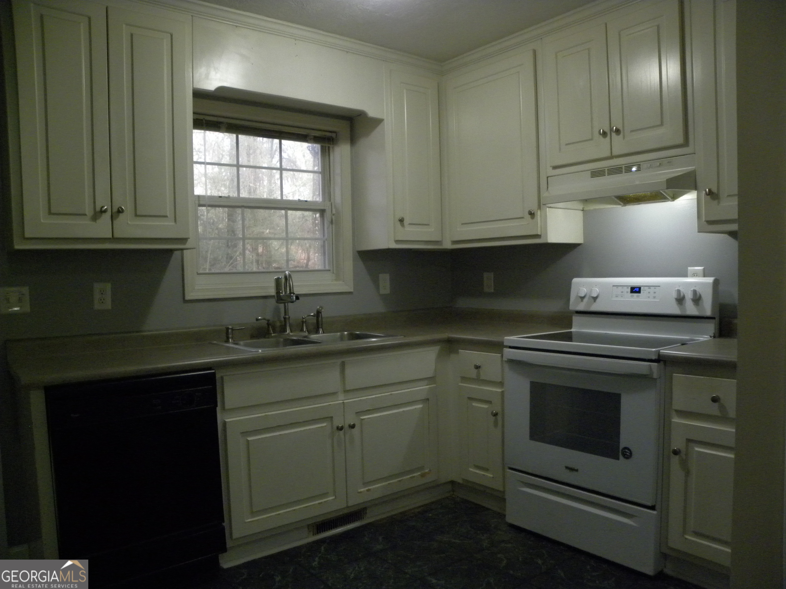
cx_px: 393
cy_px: 294
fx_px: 590
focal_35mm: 26
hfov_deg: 67.3
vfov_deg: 53.1
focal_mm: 4.6
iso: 400
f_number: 2.8
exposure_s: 1/91.3
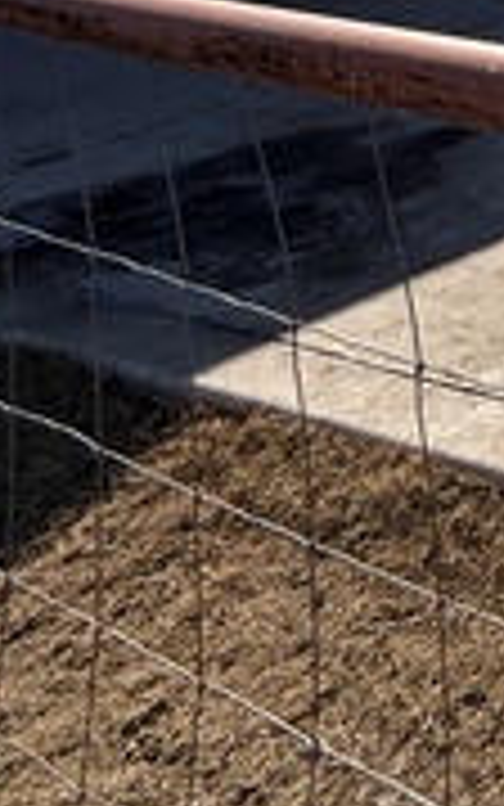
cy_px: -360
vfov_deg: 27.9
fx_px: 1164
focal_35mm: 53
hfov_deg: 16.9
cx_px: 1053
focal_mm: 2.22
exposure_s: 1/3125
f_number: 2.2
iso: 50
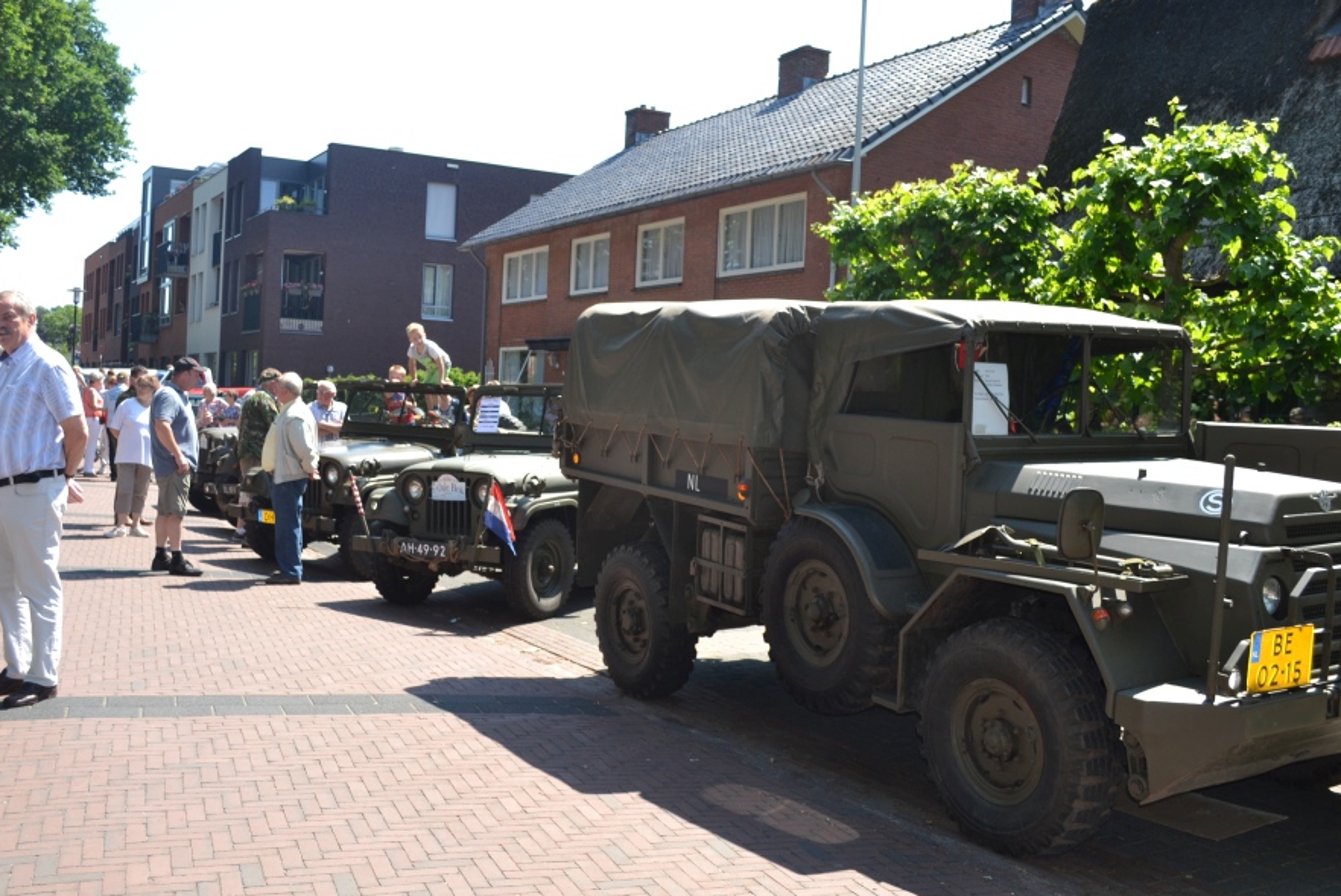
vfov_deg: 38.9
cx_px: 640
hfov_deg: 55.8
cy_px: 416
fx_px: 1267
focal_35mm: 34
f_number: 5.6
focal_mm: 20
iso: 100
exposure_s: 1/200
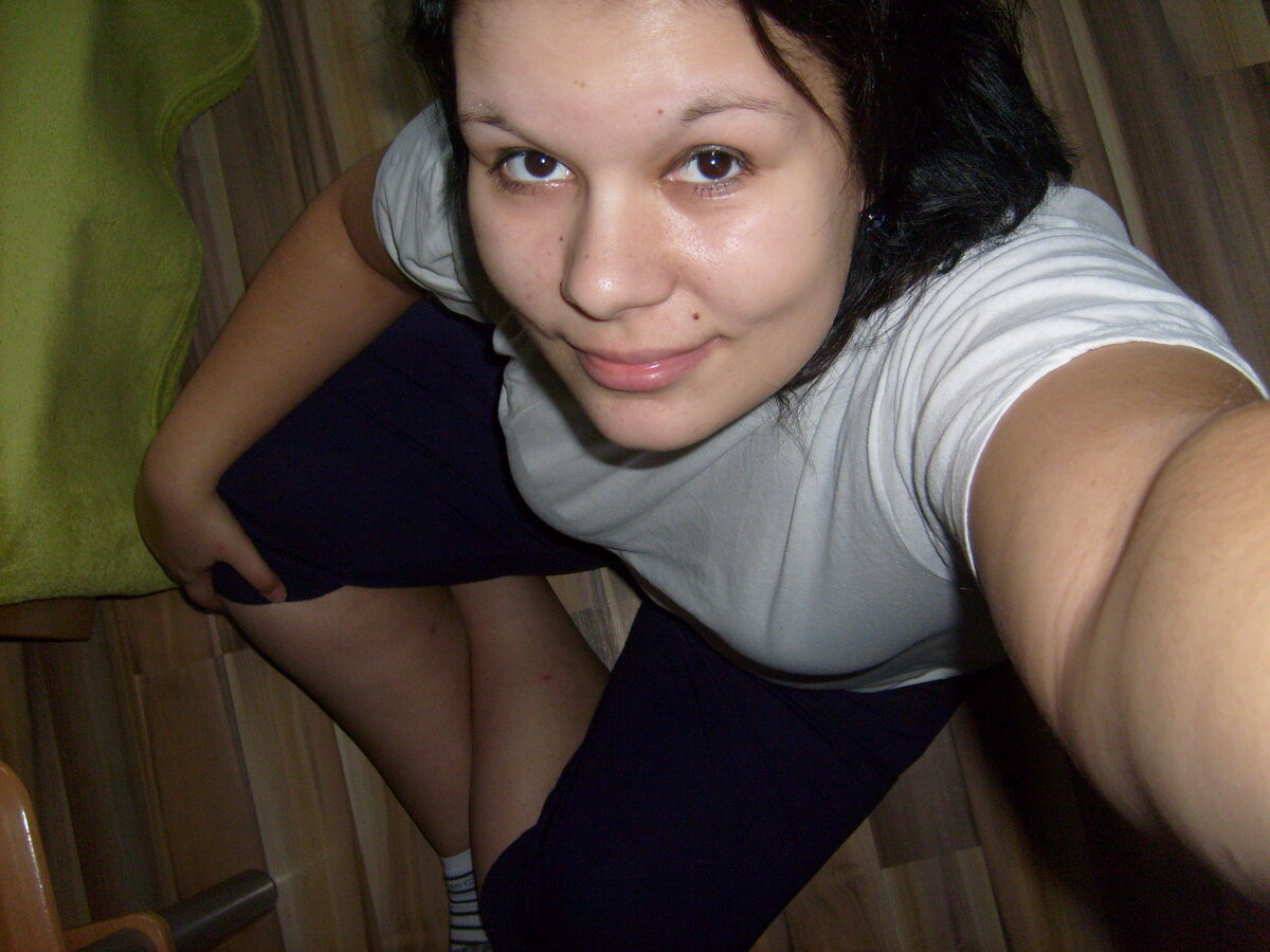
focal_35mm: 35
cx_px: 635
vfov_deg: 40.7
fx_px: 1284
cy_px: 476
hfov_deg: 52.6
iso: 100
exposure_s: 1/45
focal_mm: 5.8
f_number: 2.8
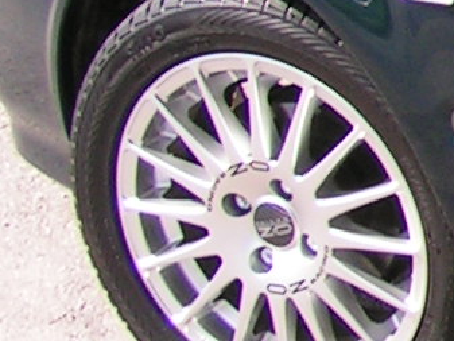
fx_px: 3031
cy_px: -123
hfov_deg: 7.6
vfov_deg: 6.4
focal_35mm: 231
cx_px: 1336
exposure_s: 1/200
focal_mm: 5.8
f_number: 5.6
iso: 50
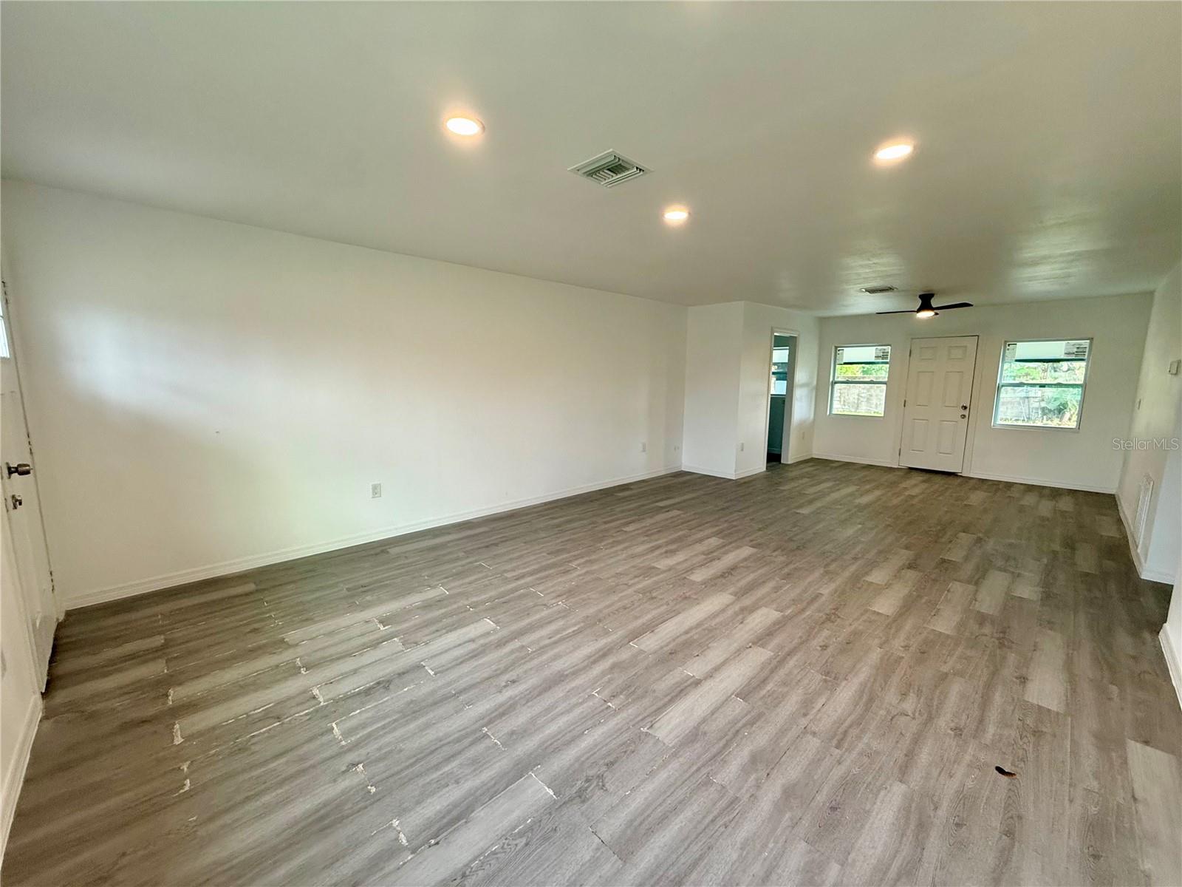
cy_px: 444
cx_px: 591
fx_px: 478
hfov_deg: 102.1
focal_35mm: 14
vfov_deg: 85.7
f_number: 2.2
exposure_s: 1/120
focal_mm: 2.22
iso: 200
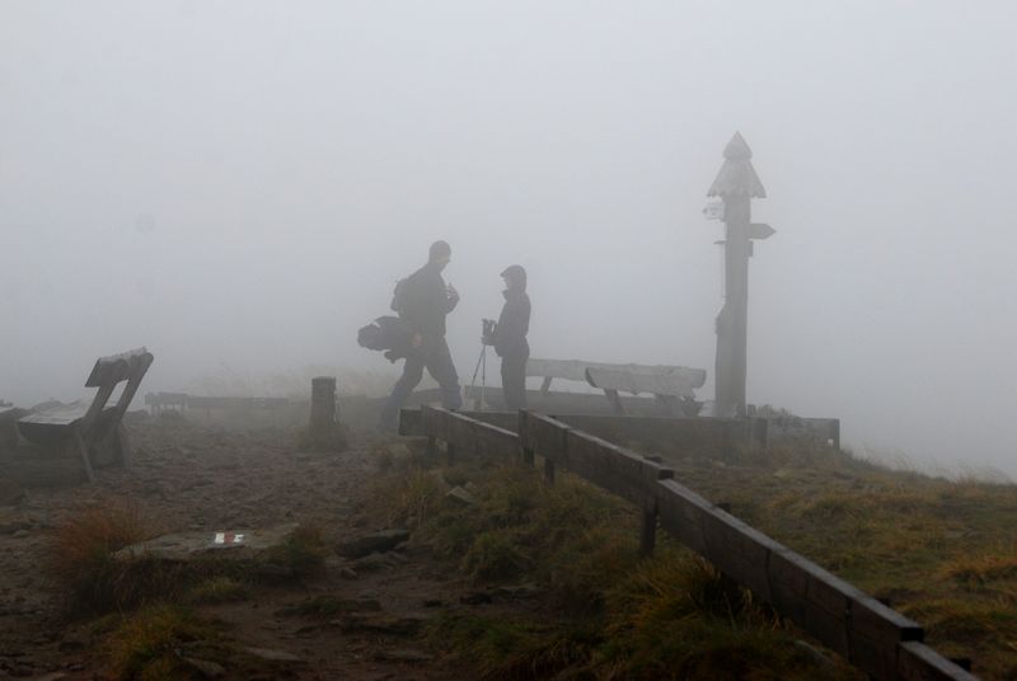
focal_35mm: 75
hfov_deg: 27.0
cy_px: 340
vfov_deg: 18.2
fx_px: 2122
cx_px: 508
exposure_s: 1/250
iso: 200
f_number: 8
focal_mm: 50
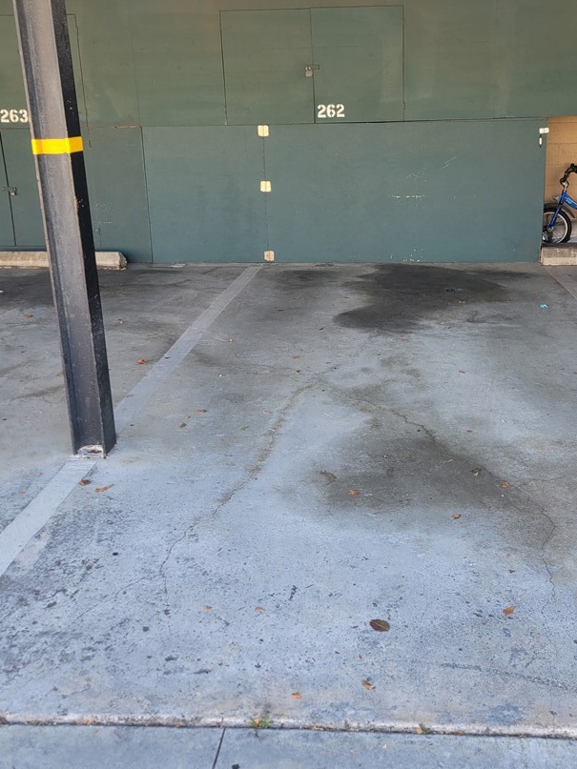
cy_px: 312
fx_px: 734
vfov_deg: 55.0
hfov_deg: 42.6
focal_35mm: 33
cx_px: 363
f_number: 1.8
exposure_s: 1/205
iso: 40
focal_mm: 5.4
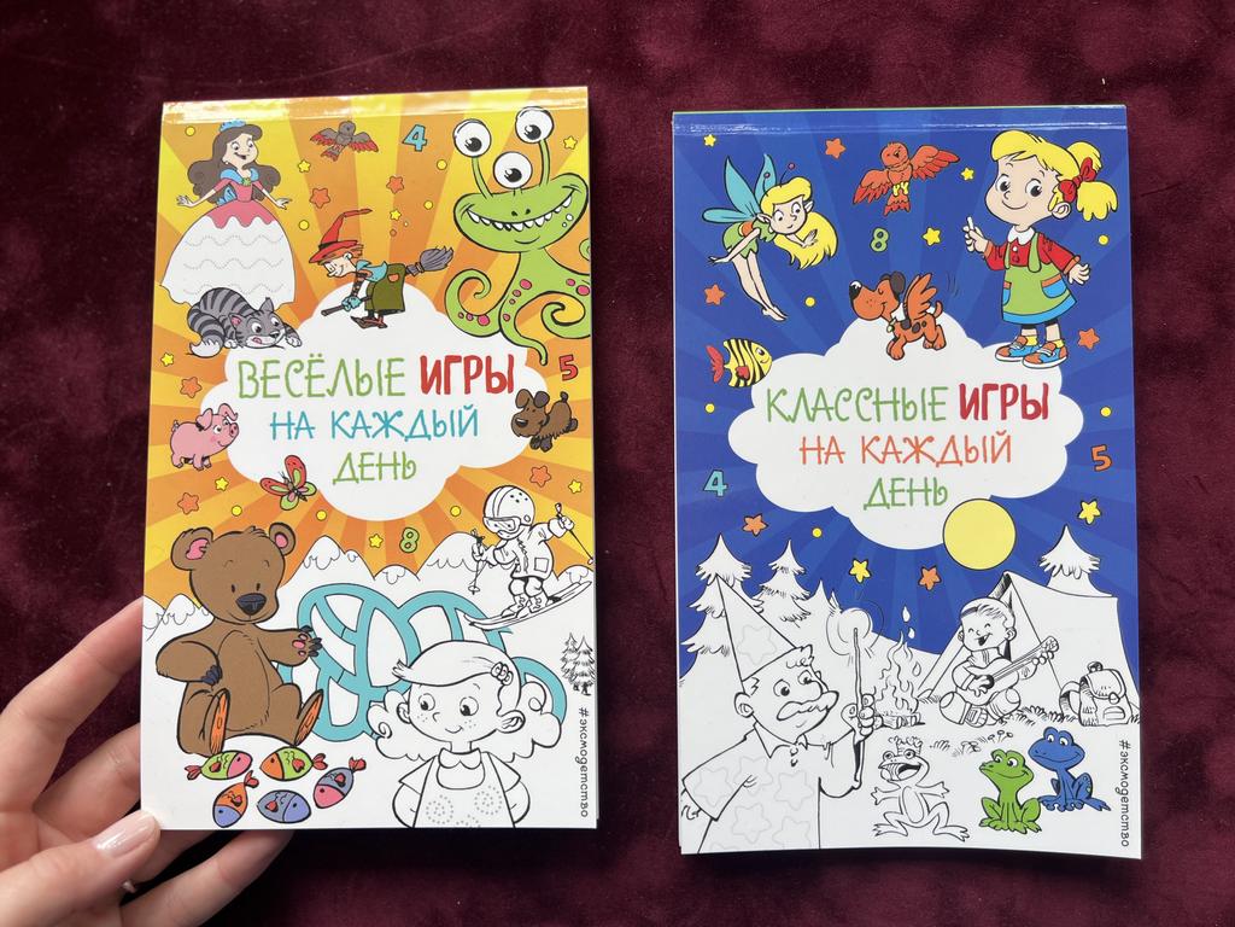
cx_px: 618
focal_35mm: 26
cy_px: 464
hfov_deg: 67.3
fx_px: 928
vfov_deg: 53.1
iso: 32
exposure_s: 1/127
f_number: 1.5
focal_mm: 5.7
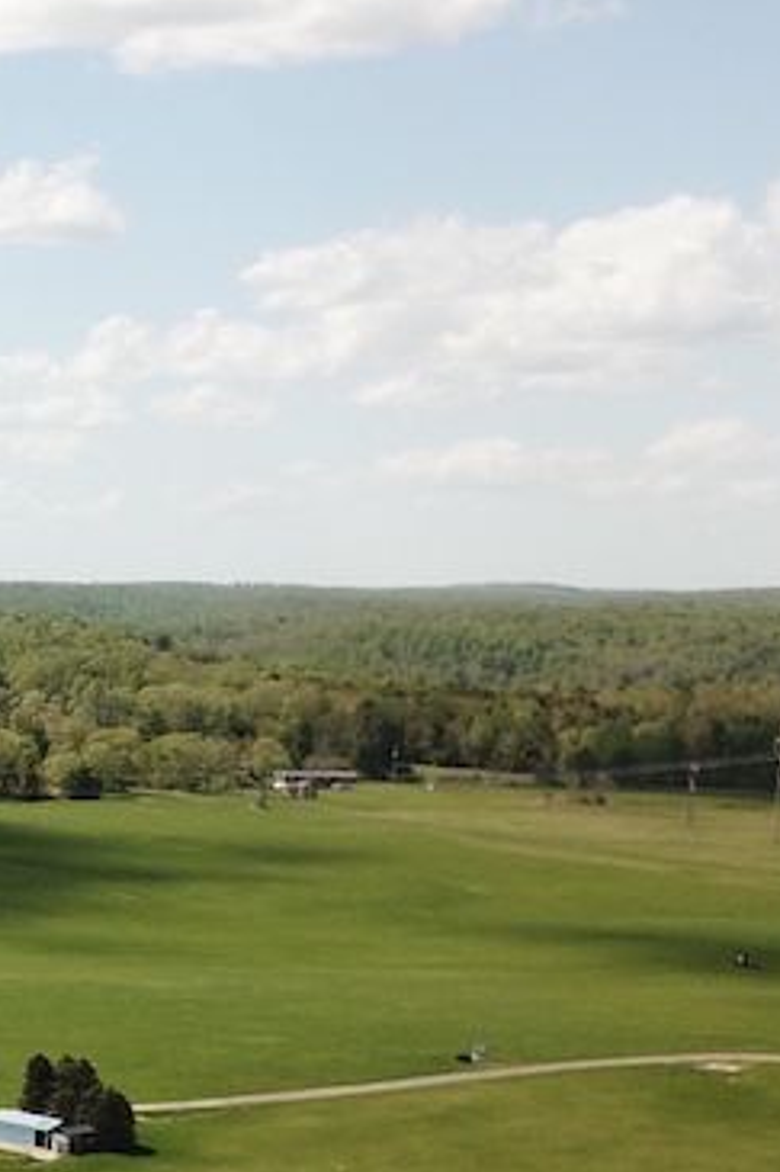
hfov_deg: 12.2
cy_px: 851
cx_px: -1107
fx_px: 2895
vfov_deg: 22.7
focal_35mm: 89
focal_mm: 4.73
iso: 100
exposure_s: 1/1247
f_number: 2.2
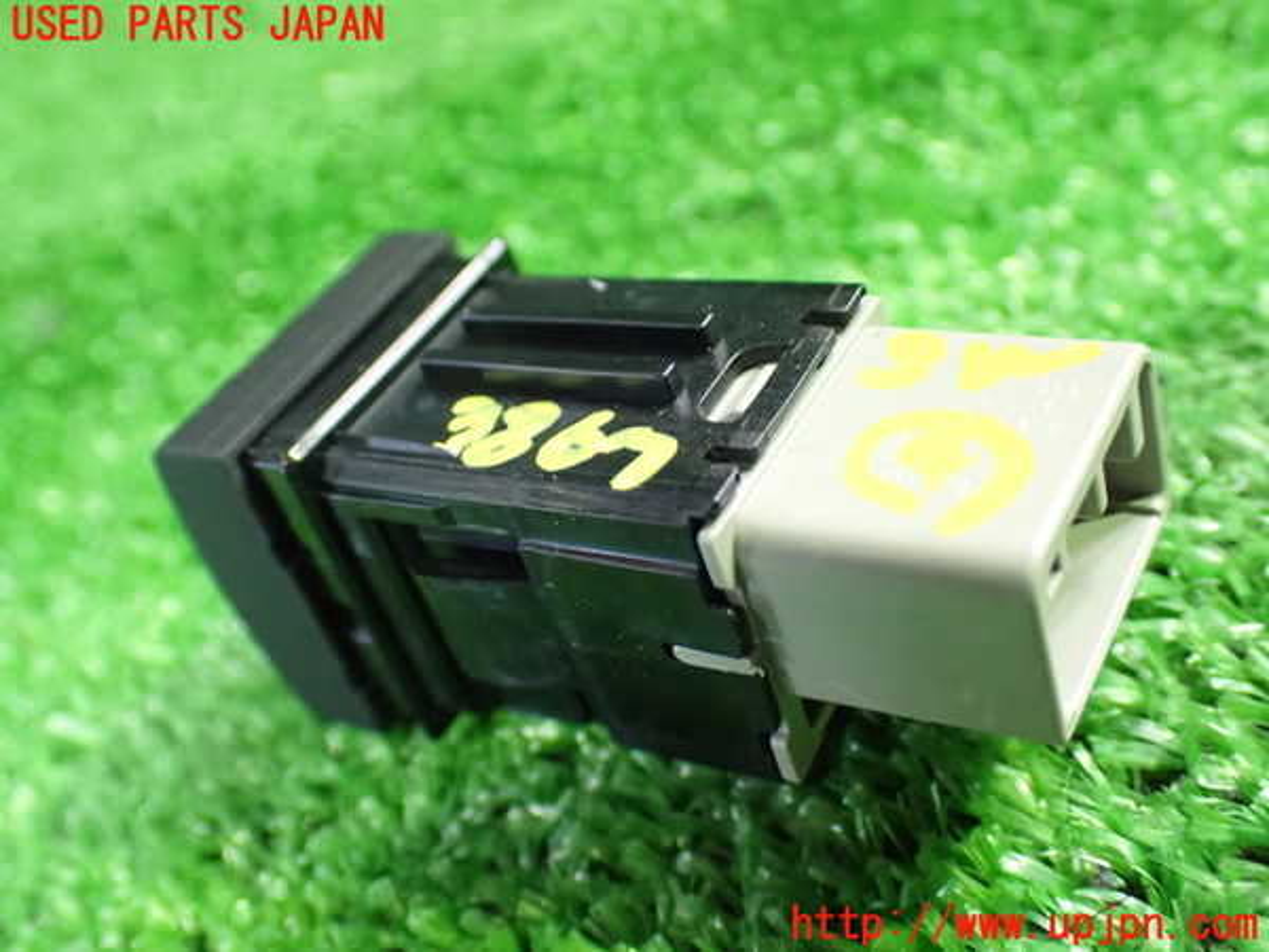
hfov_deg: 45.8
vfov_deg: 35.1
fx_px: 1503
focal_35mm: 41
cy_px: 476
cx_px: 634
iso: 1250
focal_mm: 7.31
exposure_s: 1/40
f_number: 2.8
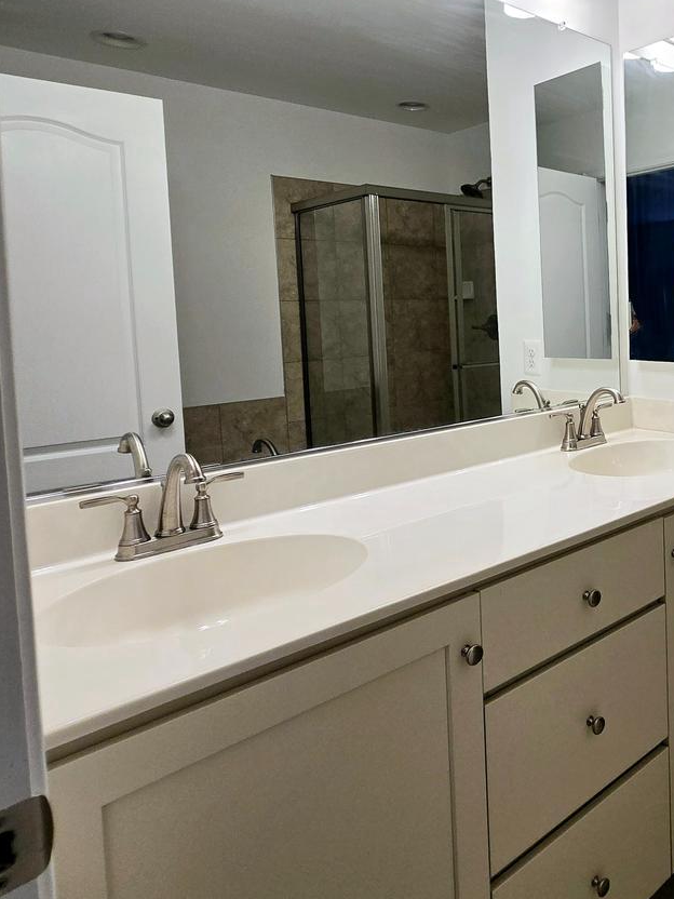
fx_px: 623
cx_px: 620
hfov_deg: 49.8
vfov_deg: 70.4
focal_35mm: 24
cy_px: 337
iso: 80
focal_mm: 2.2
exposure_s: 1/120
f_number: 2.2
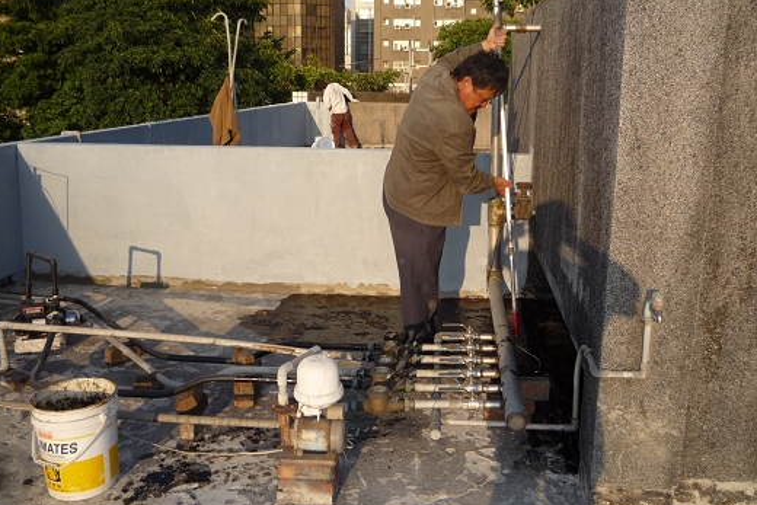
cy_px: 215
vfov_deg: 39.9
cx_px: 390
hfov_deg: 57.2
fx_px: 694
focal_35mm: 33
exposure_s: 1/320
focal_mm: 5.2
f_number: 4
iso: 100
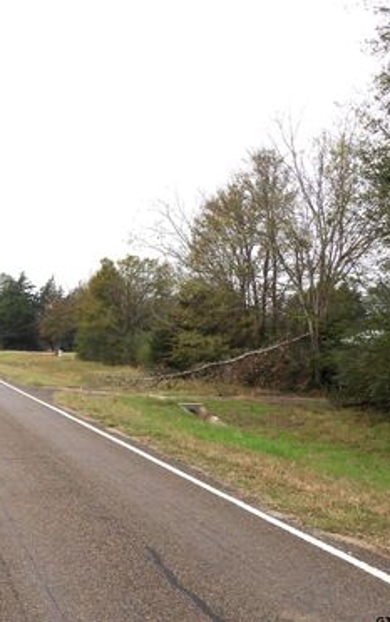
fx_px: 798
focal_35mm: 47
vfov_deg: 42.6
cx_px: 2
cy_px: 312
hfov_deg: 26.1
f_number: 3.6
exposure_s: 1/681
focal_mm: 5.9
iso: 100
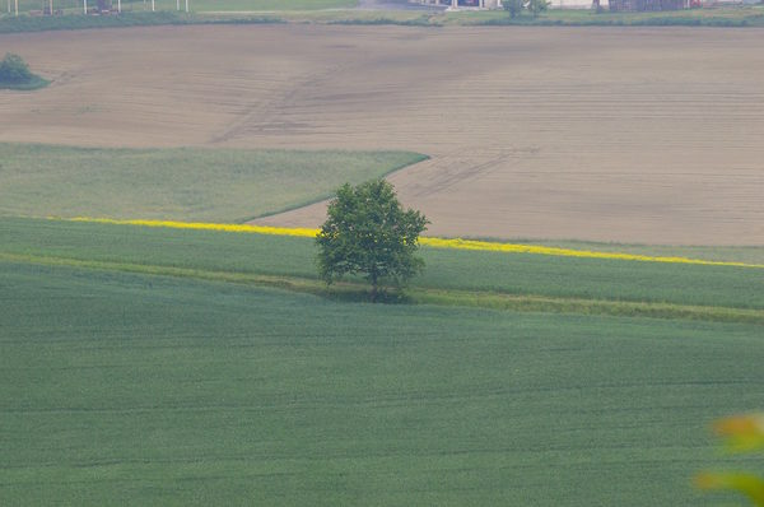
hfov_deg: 6.9
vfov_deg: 4.6
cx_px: 382
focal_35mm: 300
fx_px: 6356
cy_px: 254
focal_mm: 200
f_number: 10
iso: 400
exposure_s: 1/200
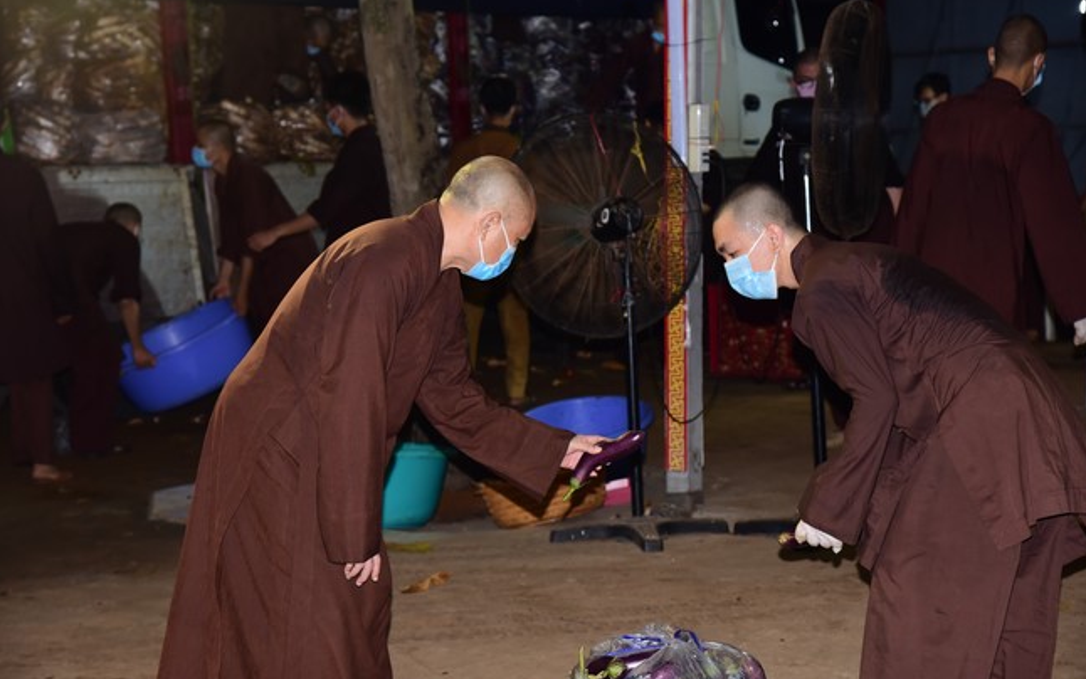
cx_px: 545
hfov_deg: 25.8
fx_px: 2368
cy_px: 345
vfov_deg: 16.3
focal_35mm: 80
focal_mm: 78
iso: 1250
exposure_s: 1/160
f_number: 5.6
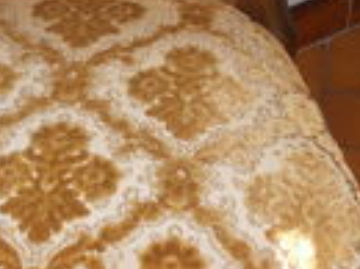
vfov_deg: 11.8
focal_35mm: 125
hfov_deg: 15.4
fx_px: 1298
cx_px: -33
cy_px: 75
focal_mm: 4.9
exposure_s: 1/25
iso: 100
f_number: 3.2
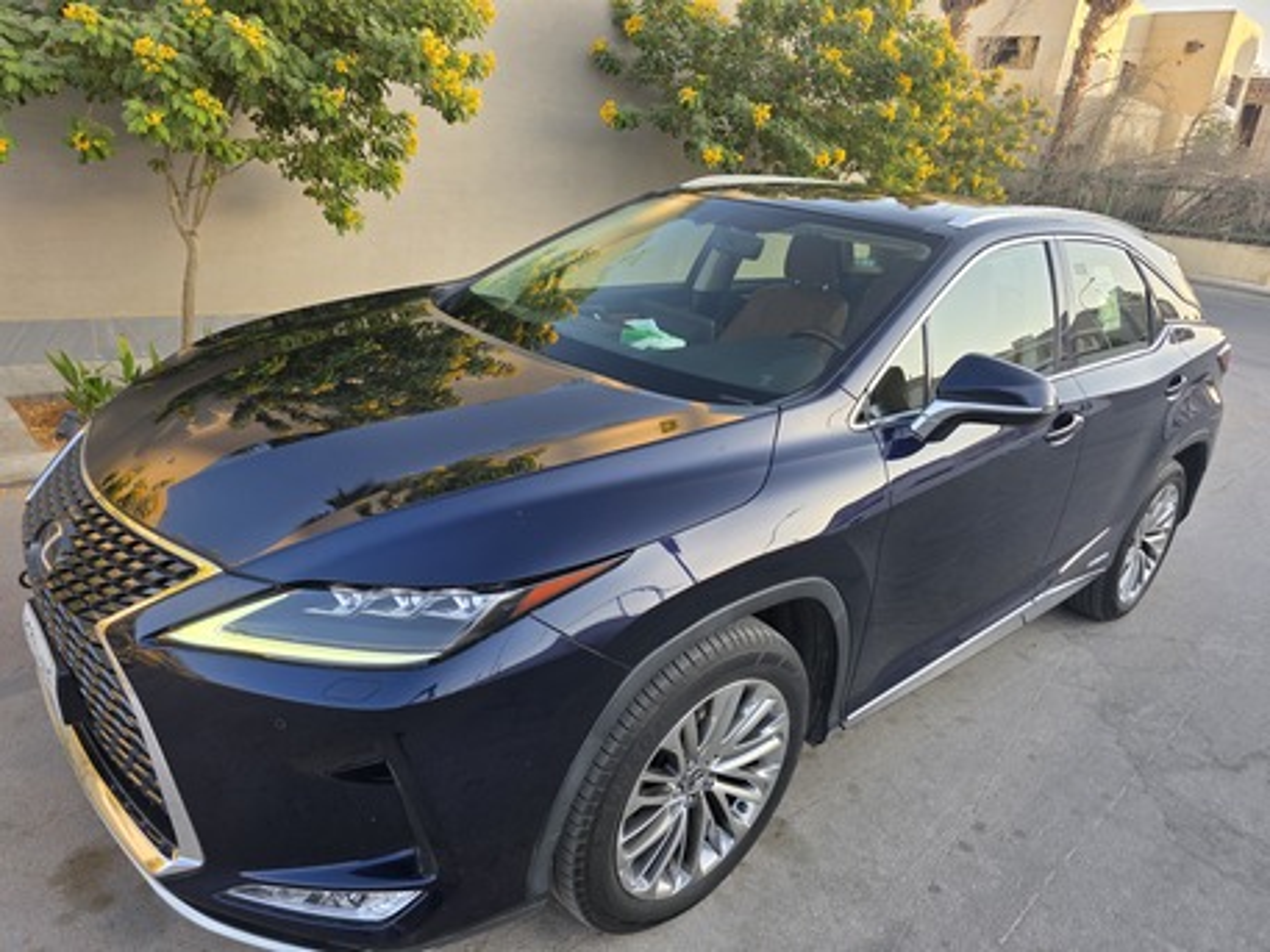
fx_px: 844
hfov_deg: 73.9
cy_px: 476
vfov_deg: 58.9
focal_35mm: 23
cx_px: 635
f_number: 1.7
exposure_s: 1/359
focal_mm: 6.3
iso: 50
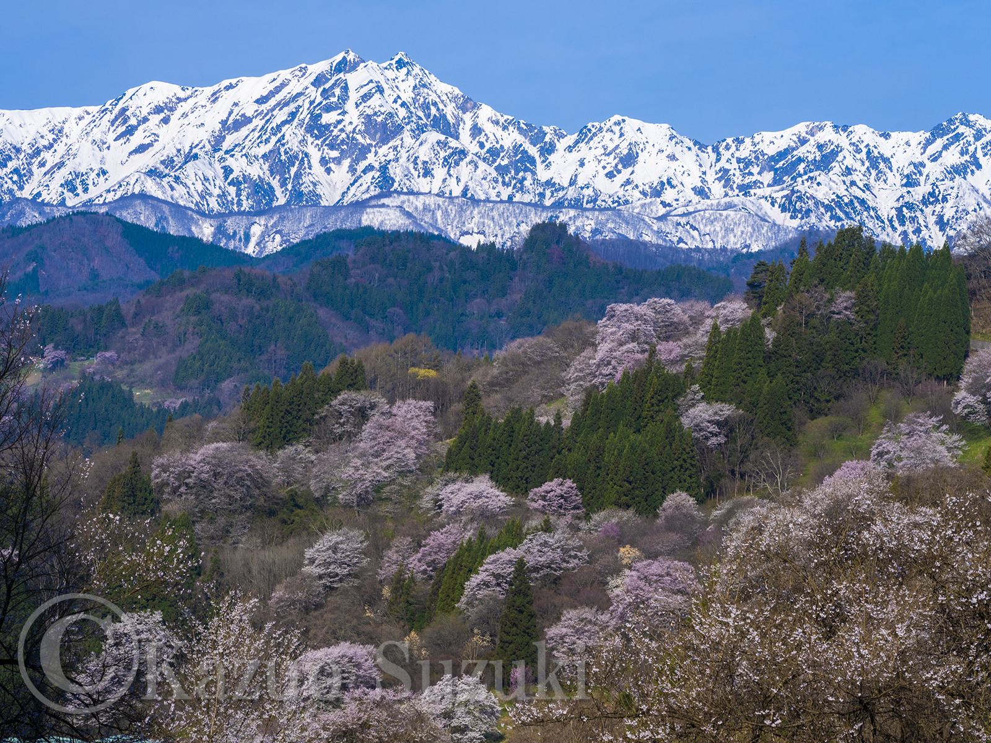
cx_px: 496
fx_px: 4008
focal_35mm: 140
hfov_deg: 14.1
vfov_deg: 10.6
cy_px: 372
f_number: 22
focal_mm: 176.6
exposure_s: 1/60
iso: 200
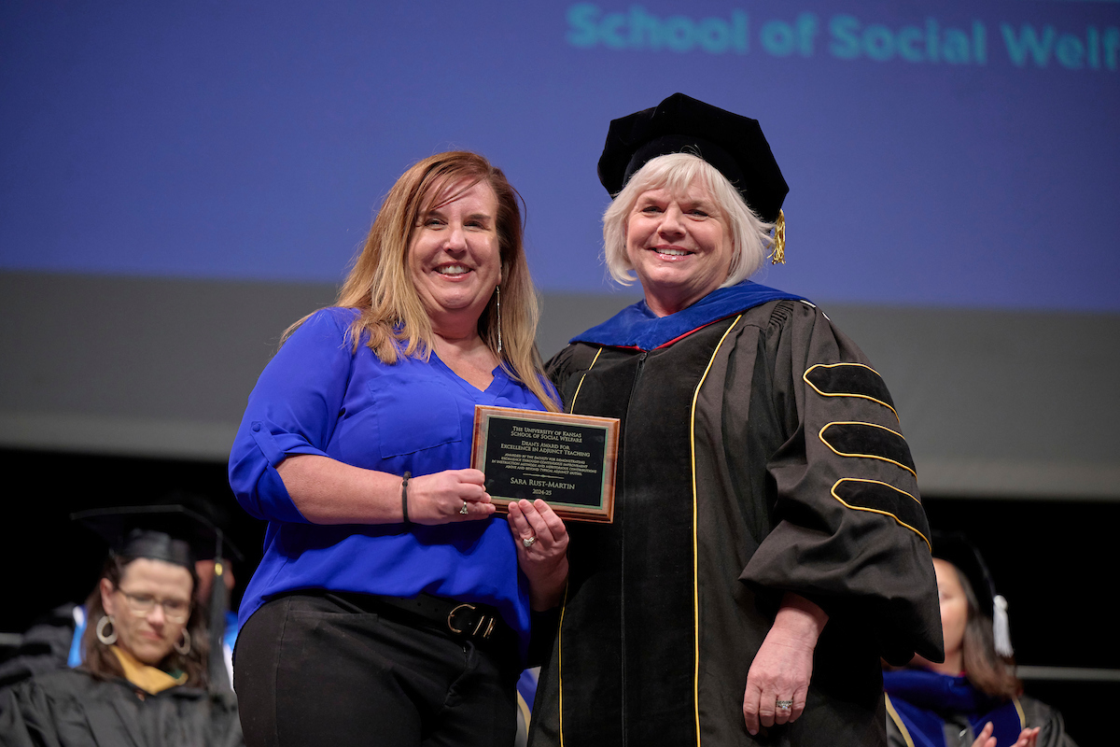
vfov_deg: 9.1
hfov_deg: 13.7
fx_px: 4666
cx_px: 560
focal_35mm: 150
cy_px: 374
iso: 1600
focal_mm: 150
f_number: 2.8
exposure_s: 1/400
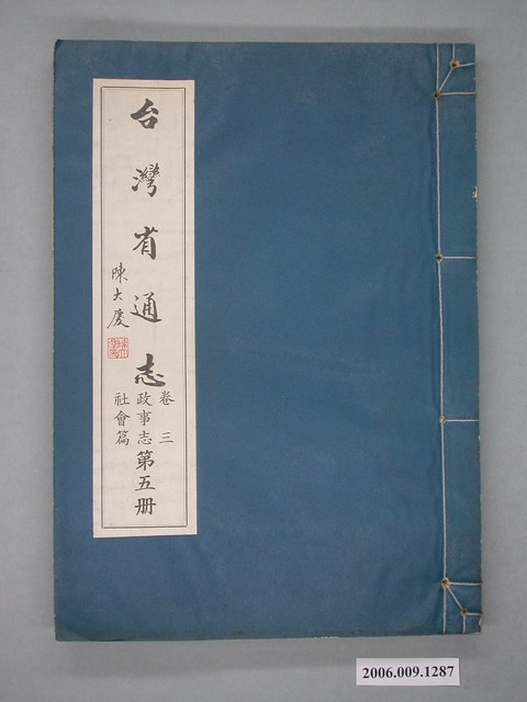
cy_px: 351
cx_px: 264
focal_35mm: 53
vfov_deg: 36.2
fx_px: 1076
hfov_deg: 27.5
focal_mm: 11.1
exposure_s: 1/59.4
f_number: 2.9
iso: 100
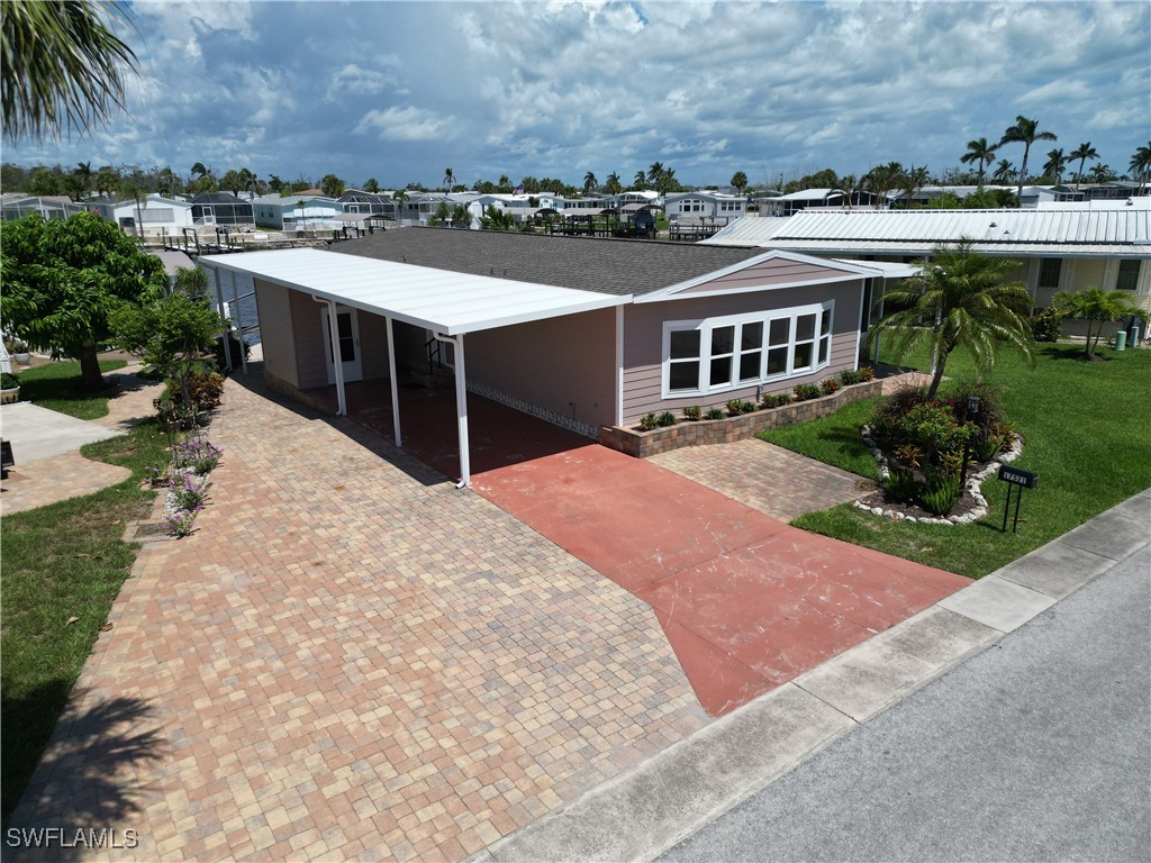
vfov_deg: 56.8
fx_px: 798
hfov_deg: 71.6
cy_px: 432
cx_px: 576
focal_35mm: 24
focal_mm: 6.72
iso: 100
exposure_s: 1/5000
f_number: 1.7
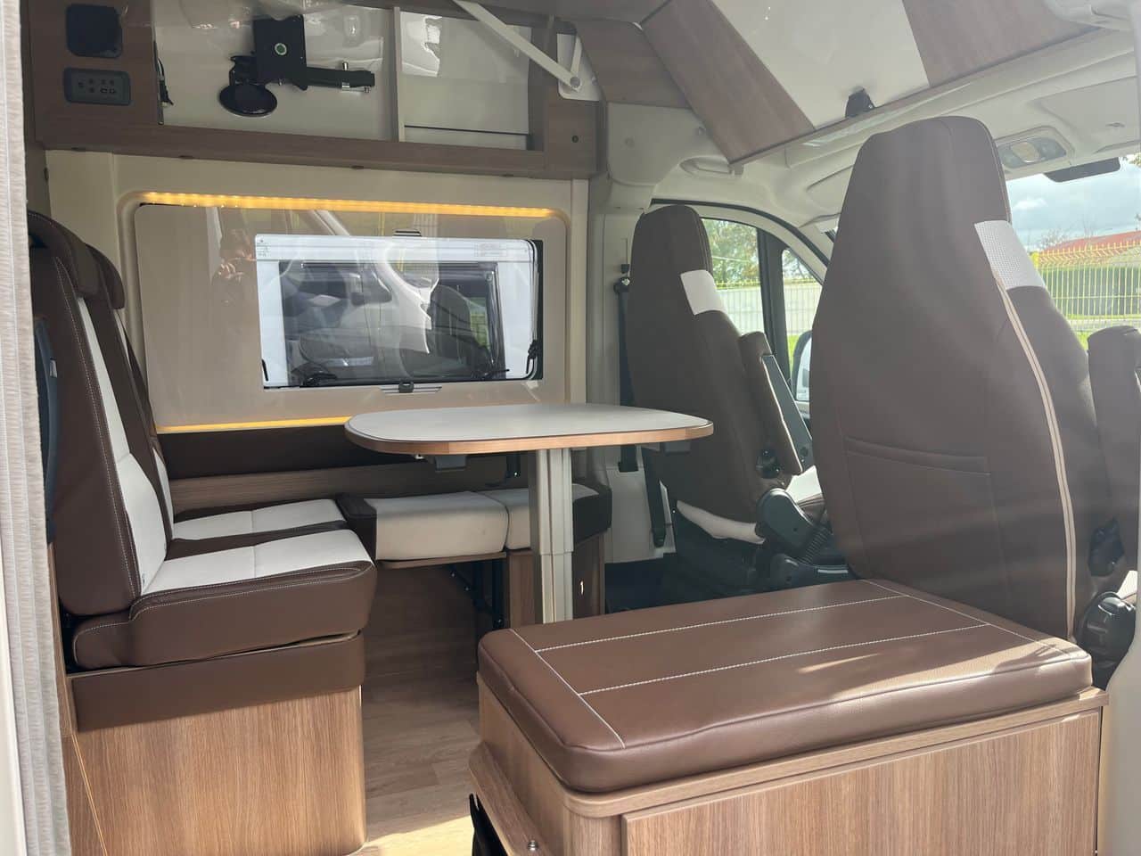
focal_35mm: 26
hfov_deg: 67.3
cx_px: 570
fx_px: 857
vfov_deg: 53.1
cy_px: 428
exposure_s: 1/484
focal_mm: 5.1
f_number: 1.6
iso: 50
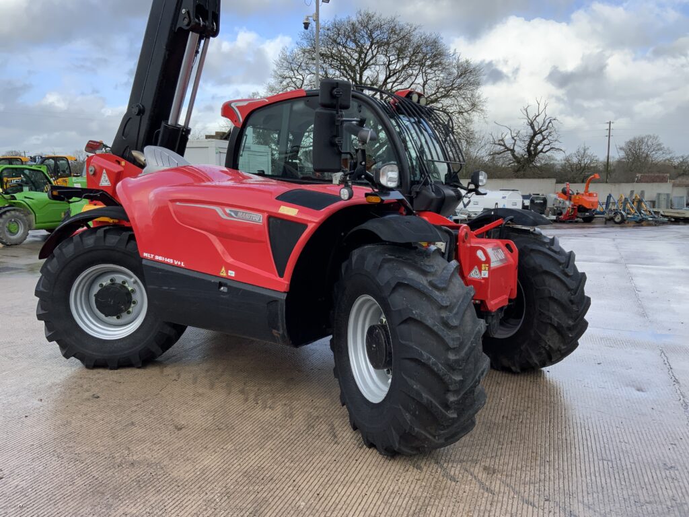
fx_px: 577
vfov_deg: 48.2
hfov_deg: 61.7
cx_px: 344
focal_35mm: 29
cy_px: 258
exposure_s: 1/620
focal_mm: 3
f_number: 1.8
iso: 16
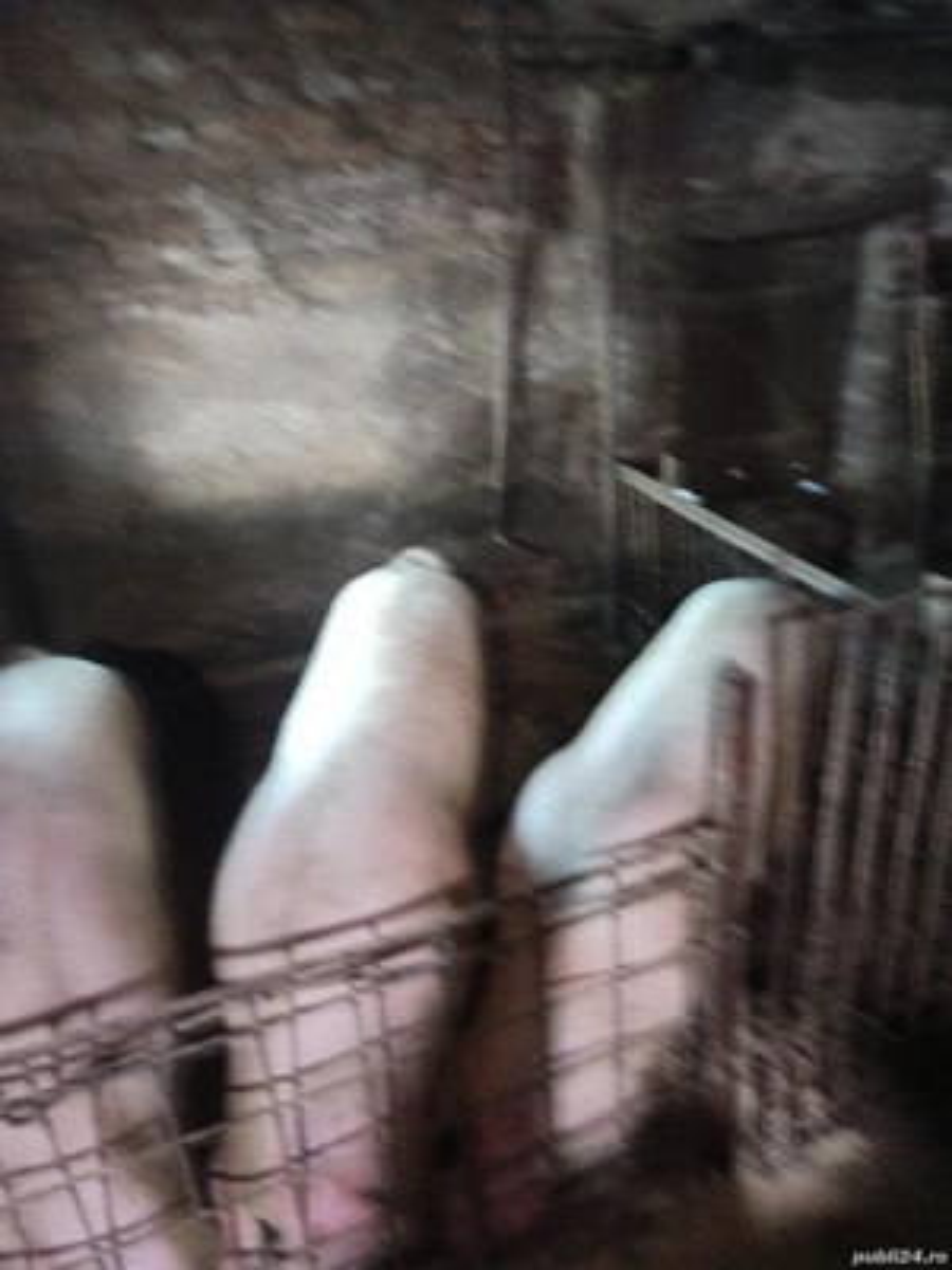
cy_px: 635
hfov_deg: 56.8
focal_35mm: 24
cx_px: 476
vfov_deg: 71.6
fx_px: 880
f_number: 1.7
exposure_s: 1/10
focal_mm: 5.31
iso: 7193
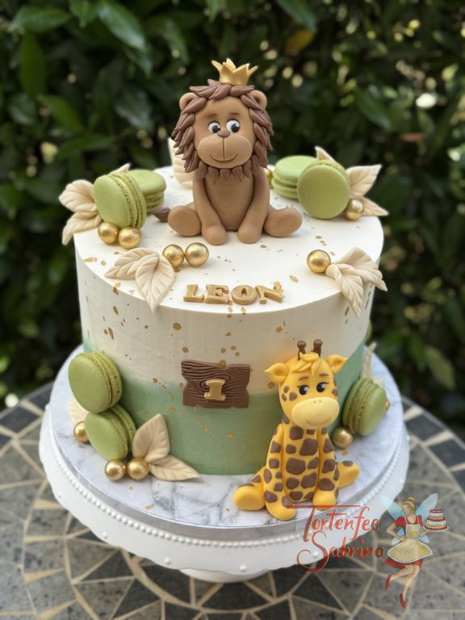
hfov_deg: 30.3
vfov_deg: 39.7
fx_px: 860
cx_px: 232
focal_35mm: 48
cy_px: 310
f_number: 1.78
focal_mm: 6.76
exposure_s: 1/2762
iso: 80
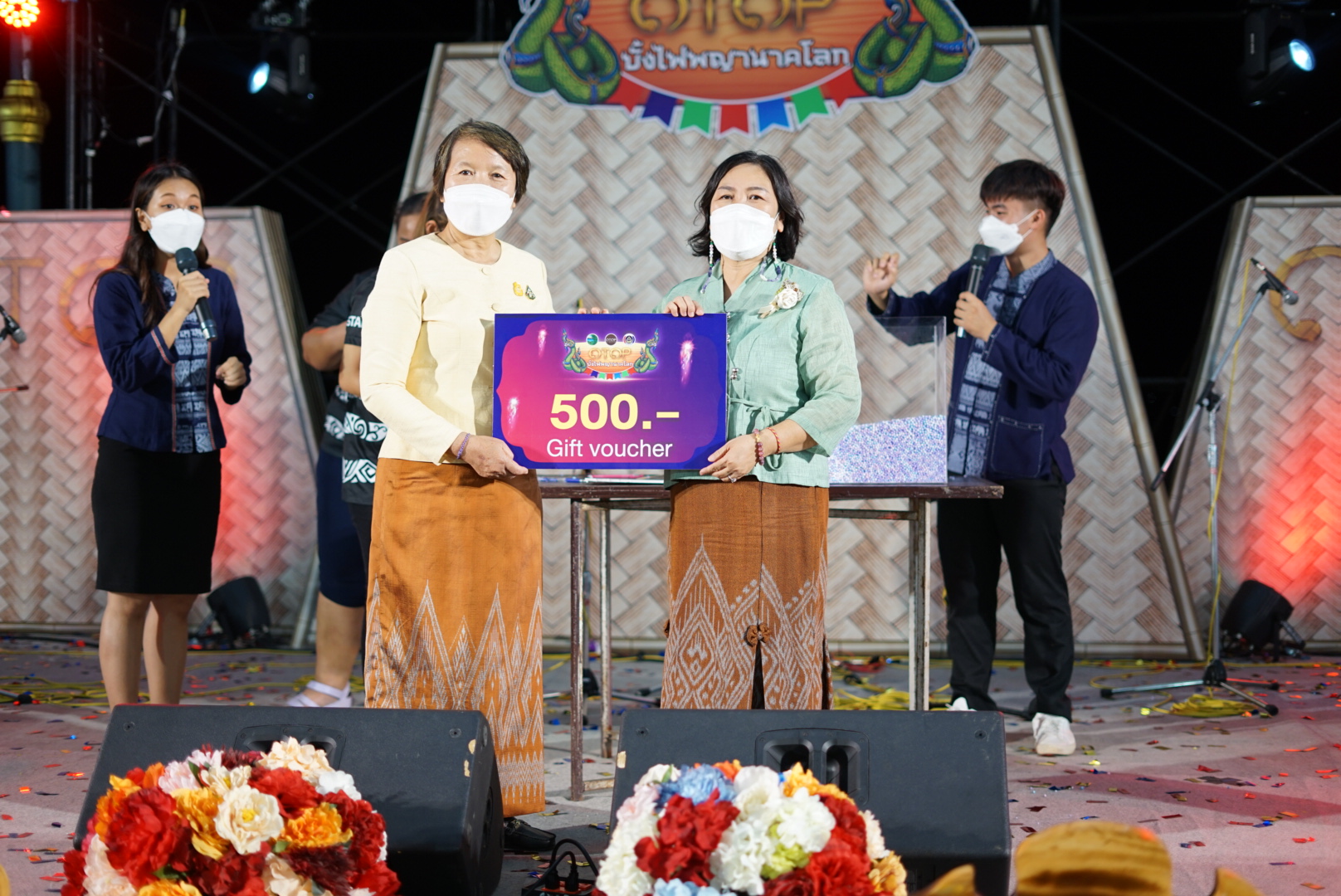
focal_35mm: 50
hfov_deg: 39.6
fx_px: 1864
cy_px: 448
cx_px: 670
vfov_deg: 27.0
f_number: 2
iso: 400
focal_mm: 50
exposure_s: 1/160
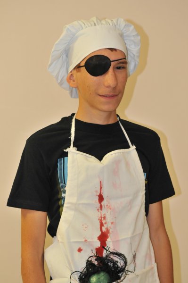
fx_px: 647
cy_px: 142
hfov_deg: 16.5
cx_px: 94
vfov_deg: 24.6
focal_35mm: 82
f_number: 5
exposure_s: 1/60
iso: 800
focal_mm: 55
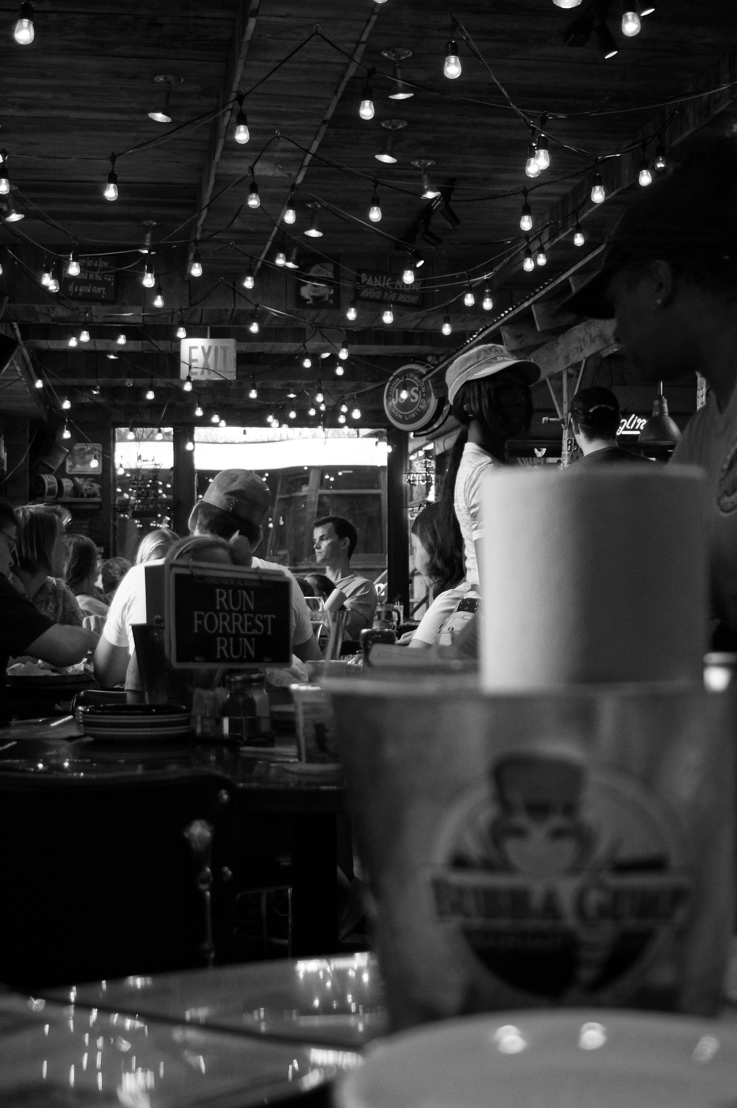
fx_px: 1384
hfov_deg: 29.8
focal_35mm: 45
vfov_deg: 43.6
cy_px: 554
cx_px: 368
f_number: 4
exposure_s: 1/60
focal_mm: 30
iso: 1250
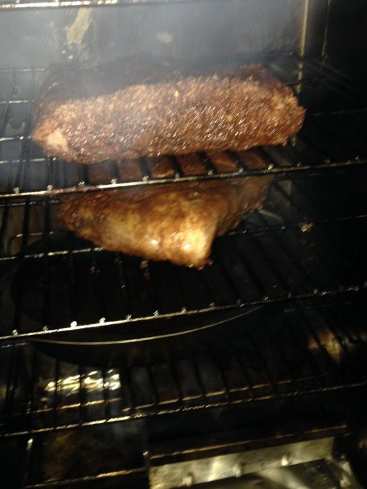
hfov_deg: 36.8
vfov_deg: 47.8
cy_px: 213
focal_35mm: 39
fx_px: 552
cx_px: 164
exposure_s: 1/16
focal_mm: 4.12
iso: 125
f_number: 2.4
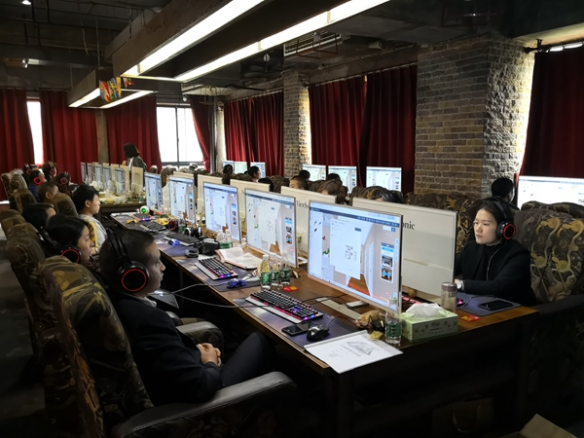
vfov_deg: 51.4
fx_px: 456
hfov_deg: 65.3
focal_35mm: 27
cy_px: 219
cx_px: 292
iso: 800
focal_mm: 3.95
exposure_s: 1/100
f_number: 1.6
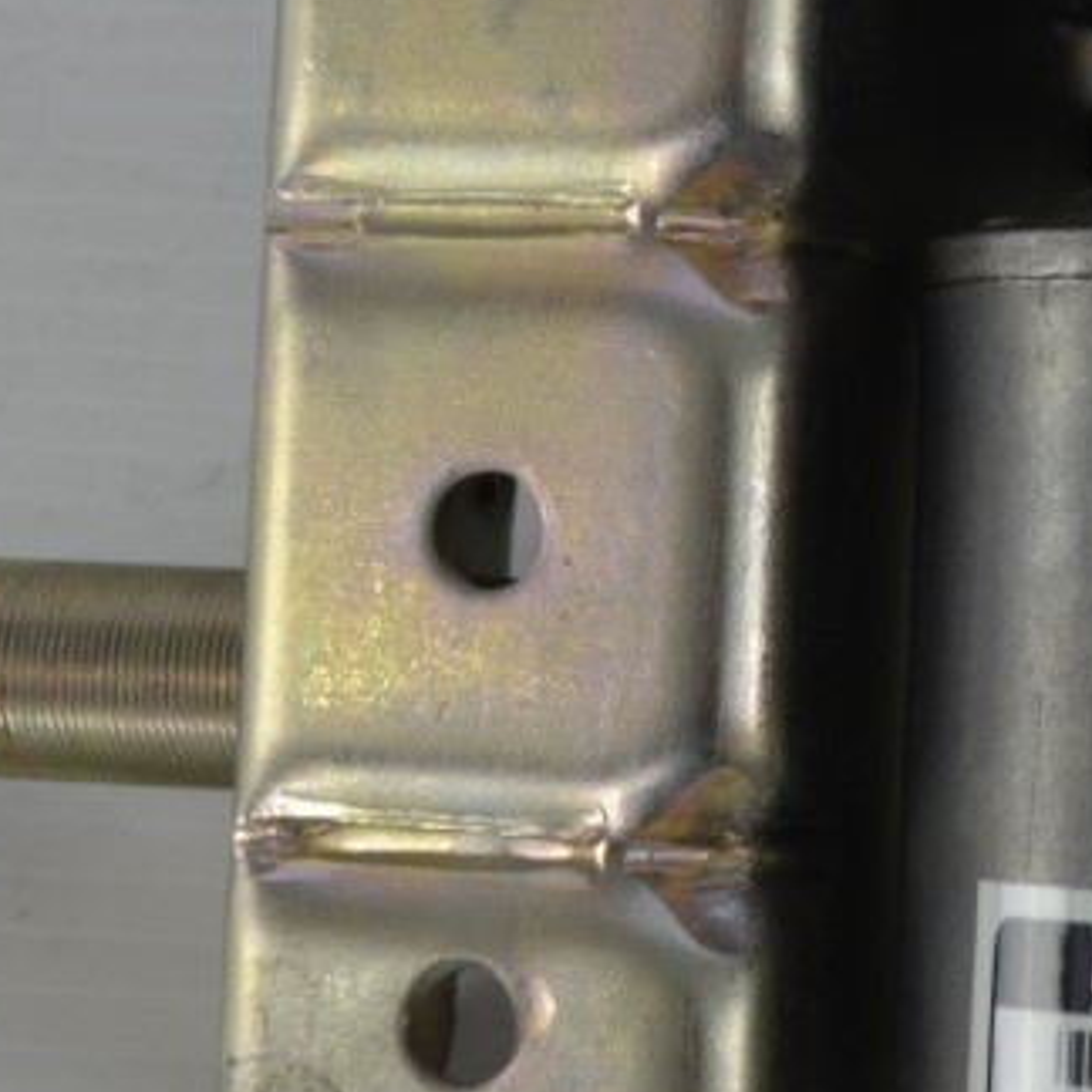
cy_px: 135
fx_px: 5693
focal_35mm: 160
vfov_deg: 10.9
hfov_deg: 10.9
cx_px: 1099
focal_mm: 35
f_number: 5
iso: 500
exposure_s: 1/60
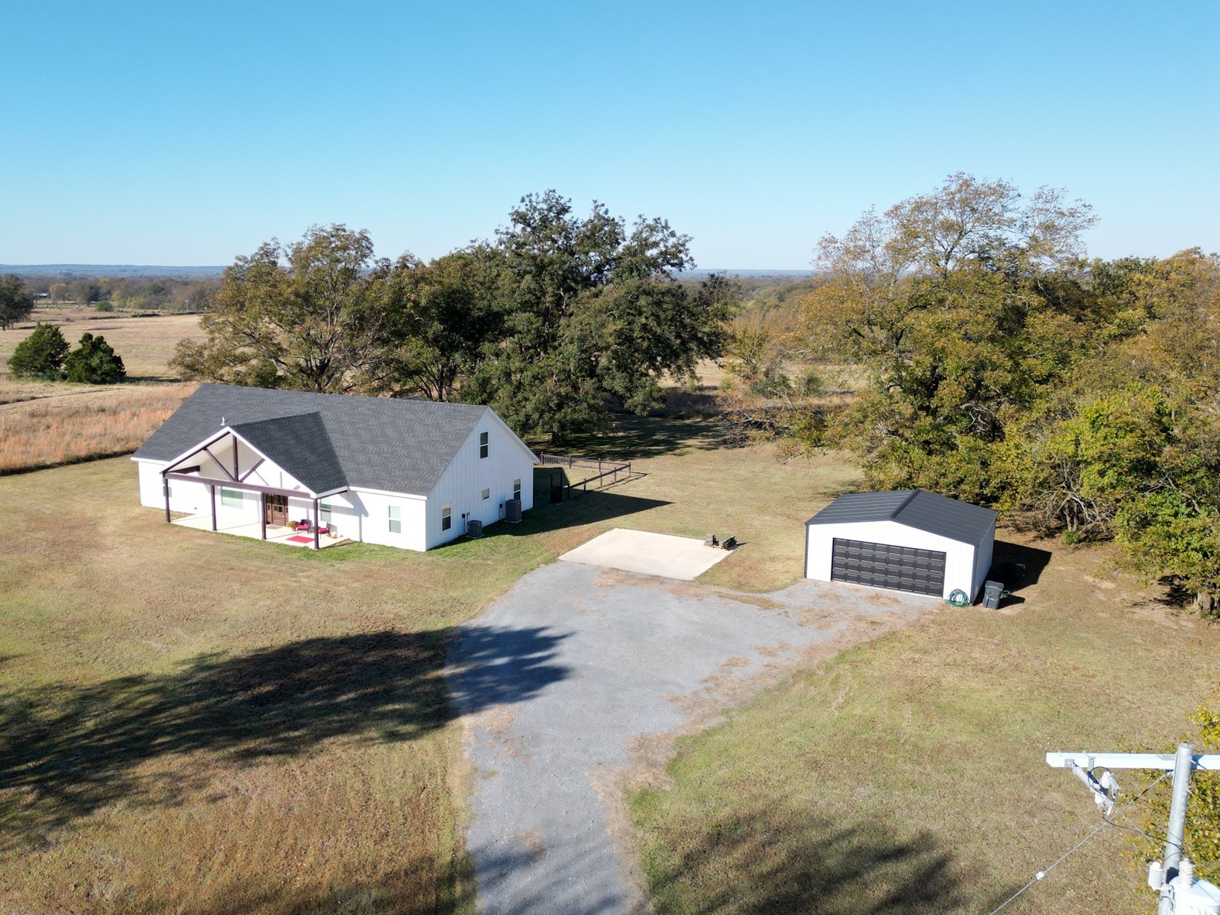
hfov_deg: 63.1
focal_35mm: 28
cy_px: 459
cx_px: 516
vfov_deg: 49.7
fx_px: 987
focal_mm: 6.72
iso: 130
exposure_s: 1/2500
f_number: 1.7
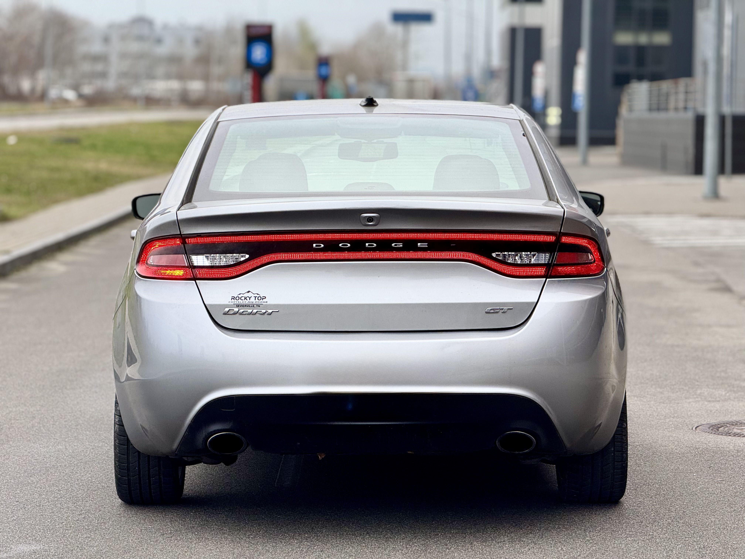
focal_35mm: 120
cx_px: 372
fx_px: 2583
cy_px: 280
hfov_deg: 16.4
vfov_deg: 12.3
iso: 64
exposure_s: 1/102
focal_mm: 15.66
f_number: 2.8
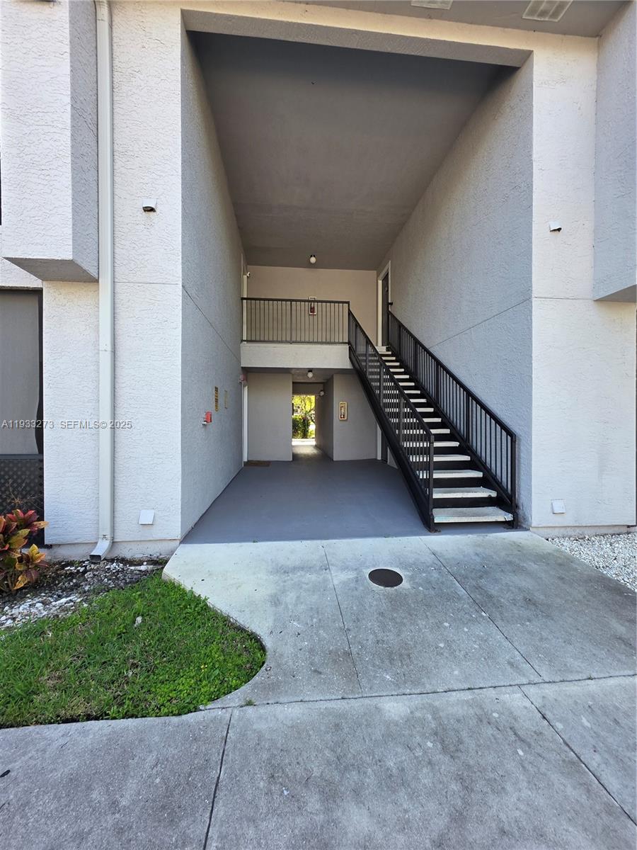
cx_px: 318
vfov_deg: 106.2
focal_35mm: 13
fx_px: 319
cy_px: 425
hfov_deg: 89.9
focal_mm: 2.2
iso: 25
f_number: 1.9
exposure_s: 1/120
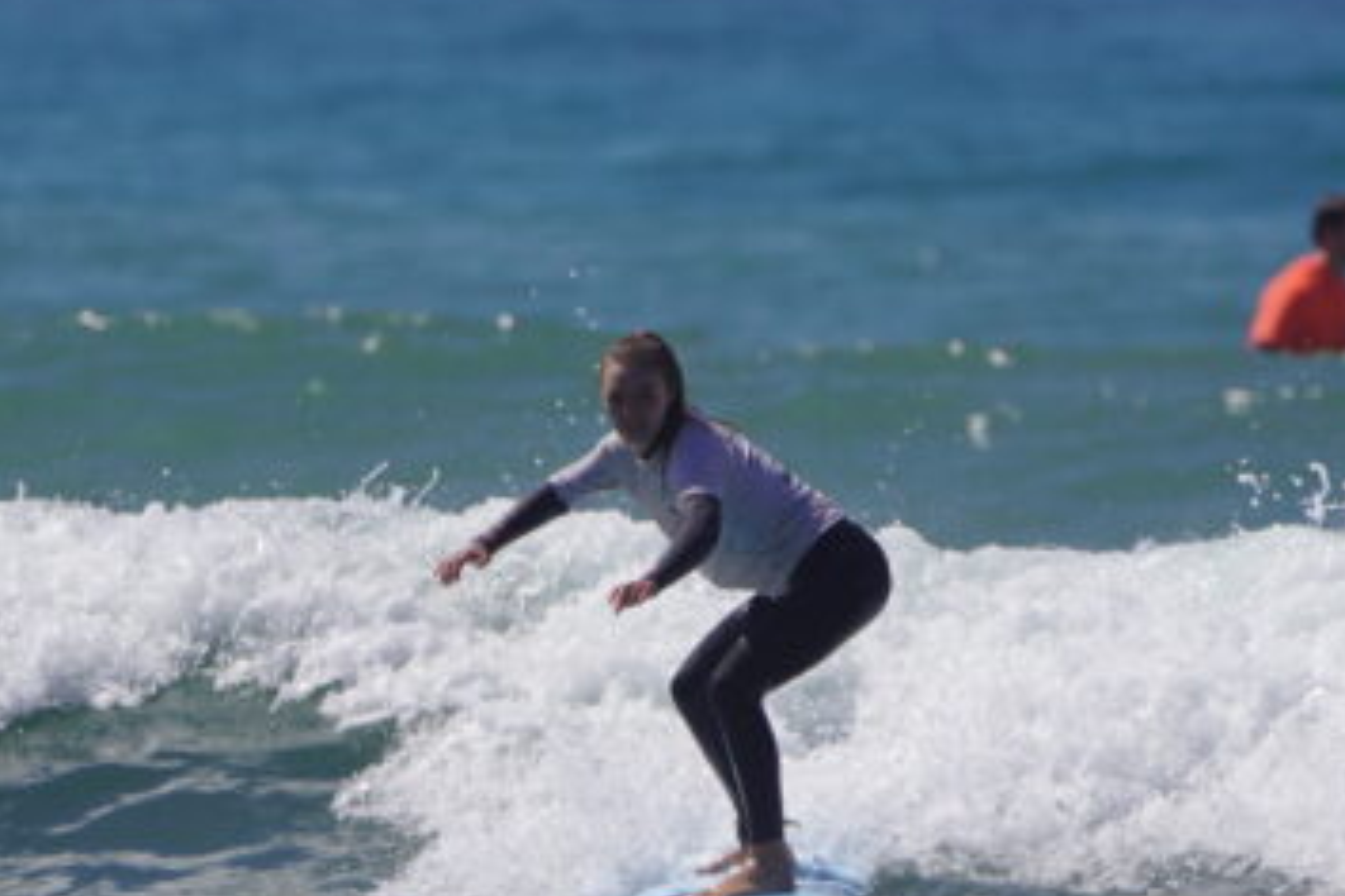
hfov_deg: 1.2
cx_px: 357
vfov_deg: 0.8
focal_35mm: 1734
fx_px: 64779
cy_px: 177
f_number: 6.3
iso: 100
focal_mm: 600
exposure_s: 1/1000
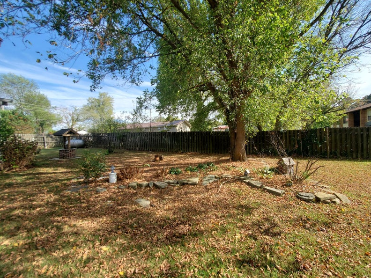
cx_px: 189
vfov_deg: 85.7
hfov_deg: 102.0
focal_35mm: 14
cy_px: 140
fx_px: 150
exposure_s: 1/614
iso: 50
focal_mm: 1.8
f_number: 2.2
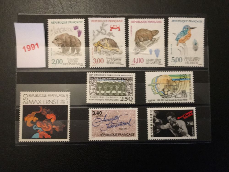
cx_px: 114
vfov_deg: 48.2
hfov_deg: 61.7
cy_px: 86
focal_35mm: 29
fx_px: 192
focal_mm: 4.15
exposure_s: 1/17
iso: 400
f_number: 2.2
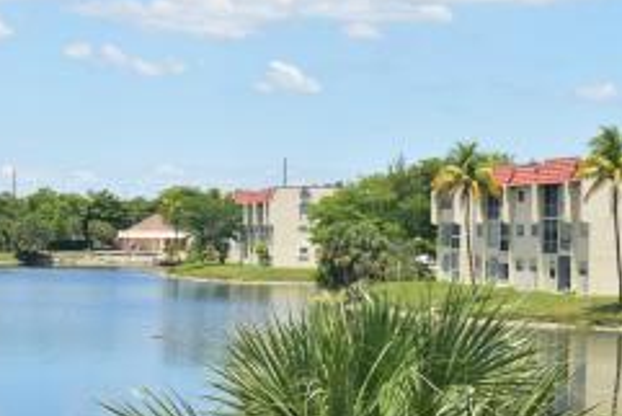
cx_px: 103
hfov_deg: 16.1
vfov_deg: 10.9
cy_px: 359
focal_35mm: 126
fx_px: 2177
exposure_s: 1/200
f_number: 7.1
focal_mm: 45
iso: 100
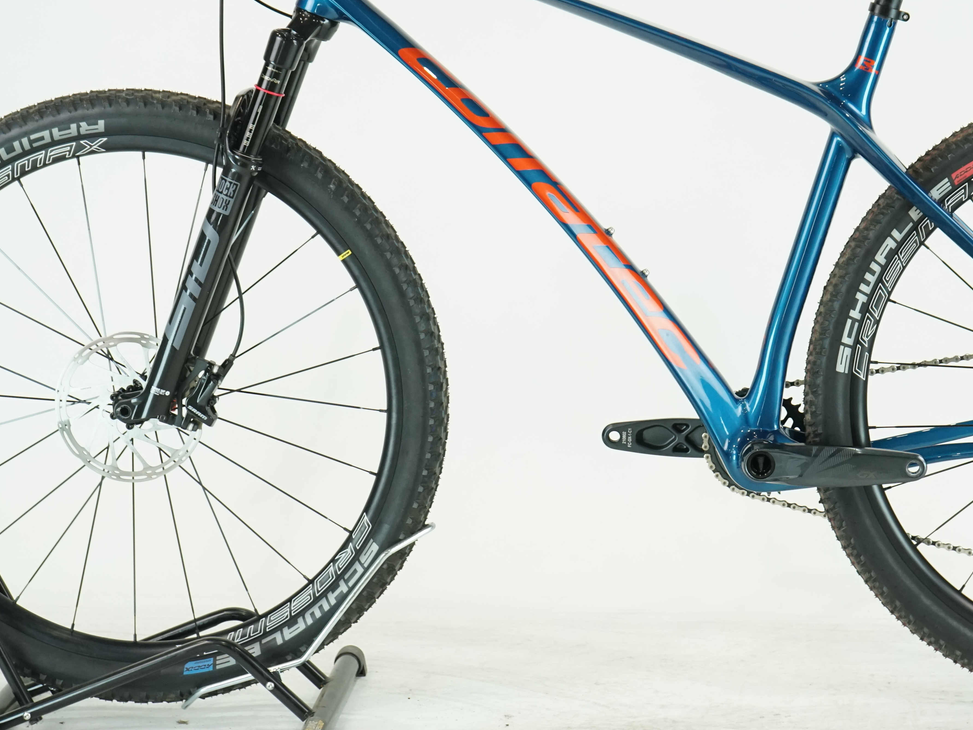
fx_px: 2558
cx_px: 627
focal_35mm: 91
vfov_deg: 16.2
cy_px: 225
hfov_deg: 21.5
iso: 1600
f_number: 5.6
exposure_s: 1/200
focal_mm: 56
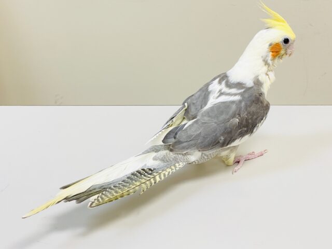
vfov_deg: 28.0
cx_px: 166
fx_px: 499
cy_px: 124
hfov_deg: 36.8
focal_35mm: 52
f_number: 2
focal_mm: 6
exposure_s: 1/100
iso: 64
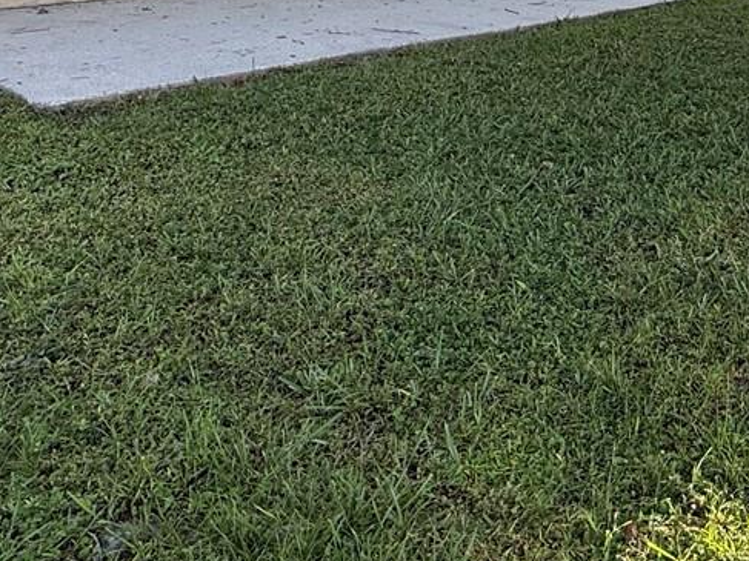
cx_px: 638
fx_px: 995
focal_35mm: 46
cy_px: -144
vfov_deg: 27.1
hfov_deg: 39.0
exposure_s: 1/291
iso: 64
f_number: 2.2
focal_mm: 2.22
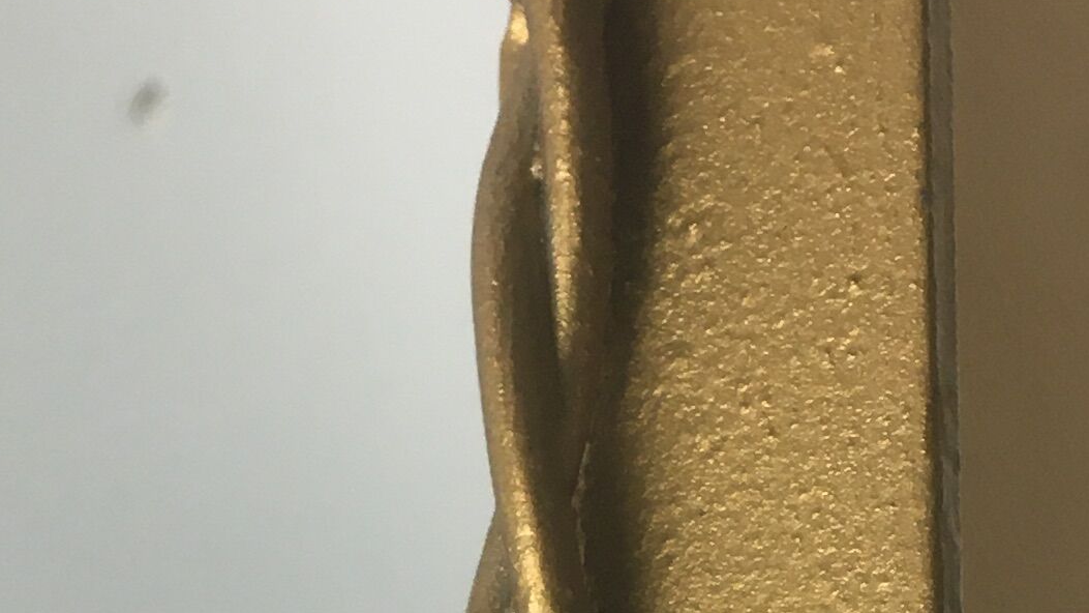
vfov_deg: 9.5
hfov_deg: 17.6
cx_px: 273
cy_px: 1096
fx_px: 3494
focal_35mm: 121
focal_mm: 4.15
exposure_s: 1/33
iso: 32
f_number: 2.2
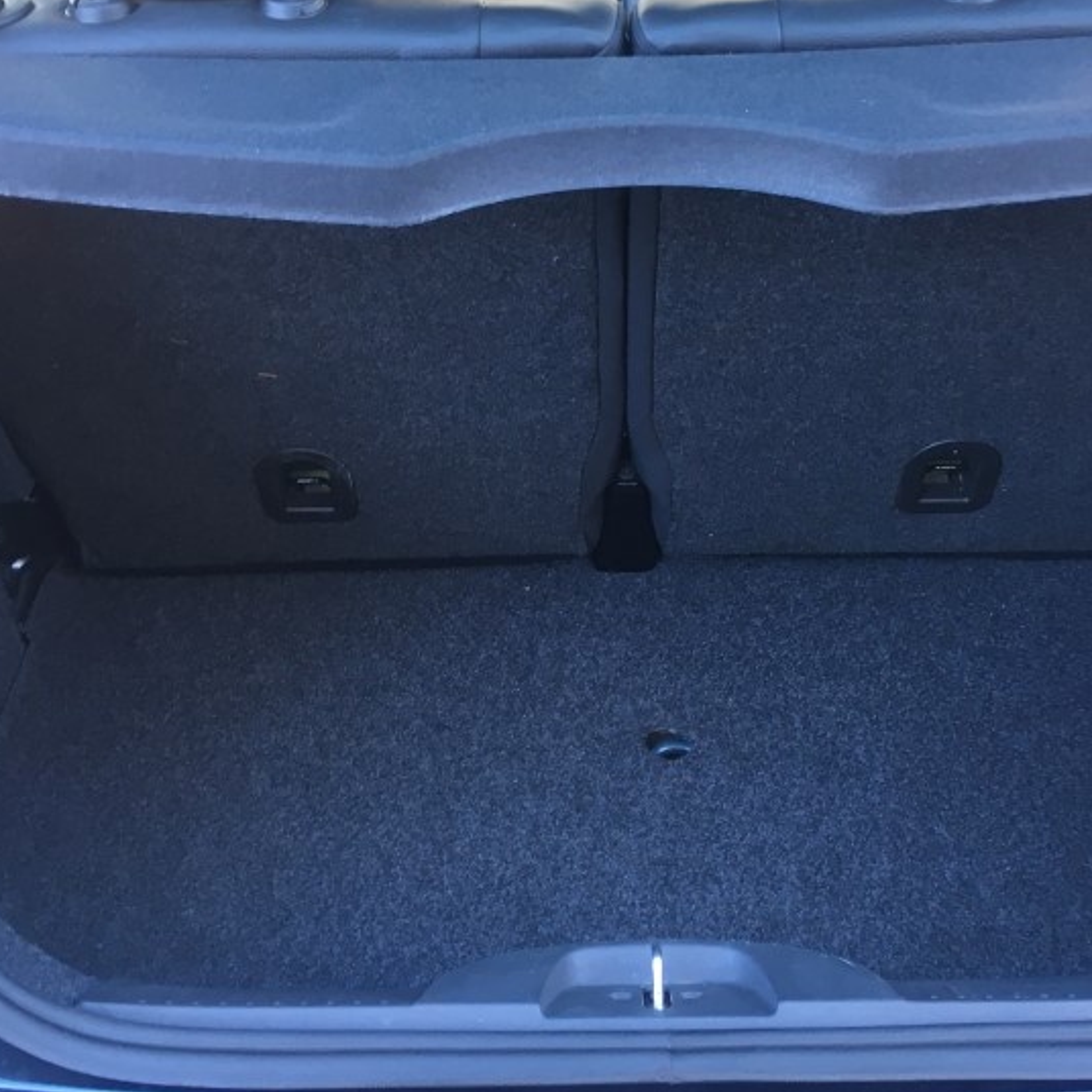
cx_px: 572
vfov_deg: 34.6
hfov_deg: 34.7
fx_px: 1749
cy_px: 454
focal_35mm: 49
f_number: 2.2
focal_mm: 4.15
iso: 50
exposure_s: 1/30
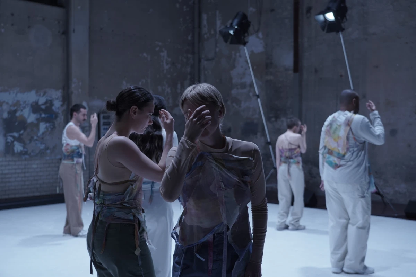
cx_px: 208
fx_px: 520
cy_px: 138
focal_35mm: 45
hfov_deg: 43.6
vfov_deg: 29.9
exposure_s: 1/125
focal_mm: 45
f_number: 4
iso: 1000
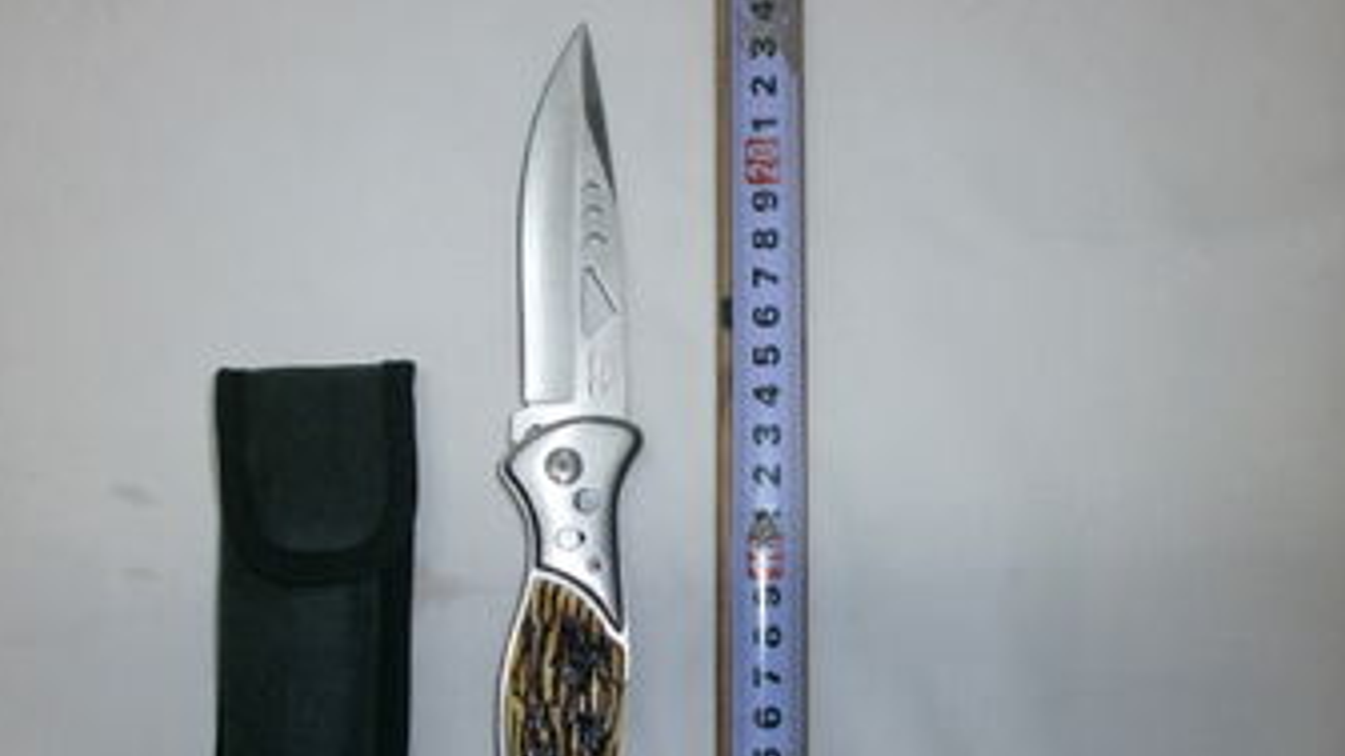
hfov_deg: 56.4
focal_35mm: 35
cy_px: 560
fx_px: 1248
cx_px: 580
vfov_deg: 33.1
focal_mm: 4.8
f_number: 2.9
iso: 125
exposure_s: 1/30
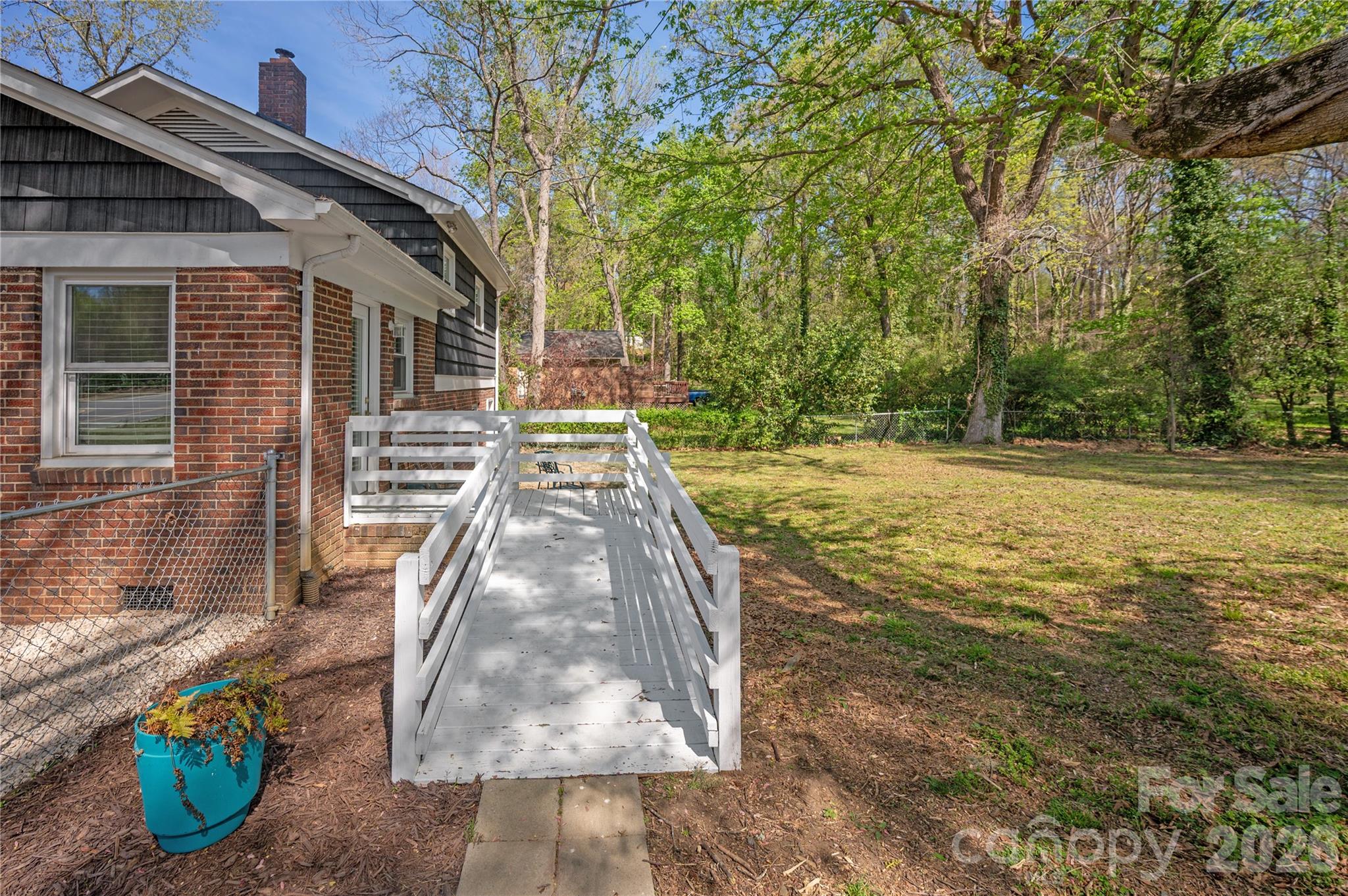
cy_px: 448
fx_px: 524
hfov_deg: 104.3
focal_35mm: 14
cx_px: 674
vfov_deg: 81.1
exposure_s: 1/250
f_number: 5.6
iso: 100
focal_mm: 14
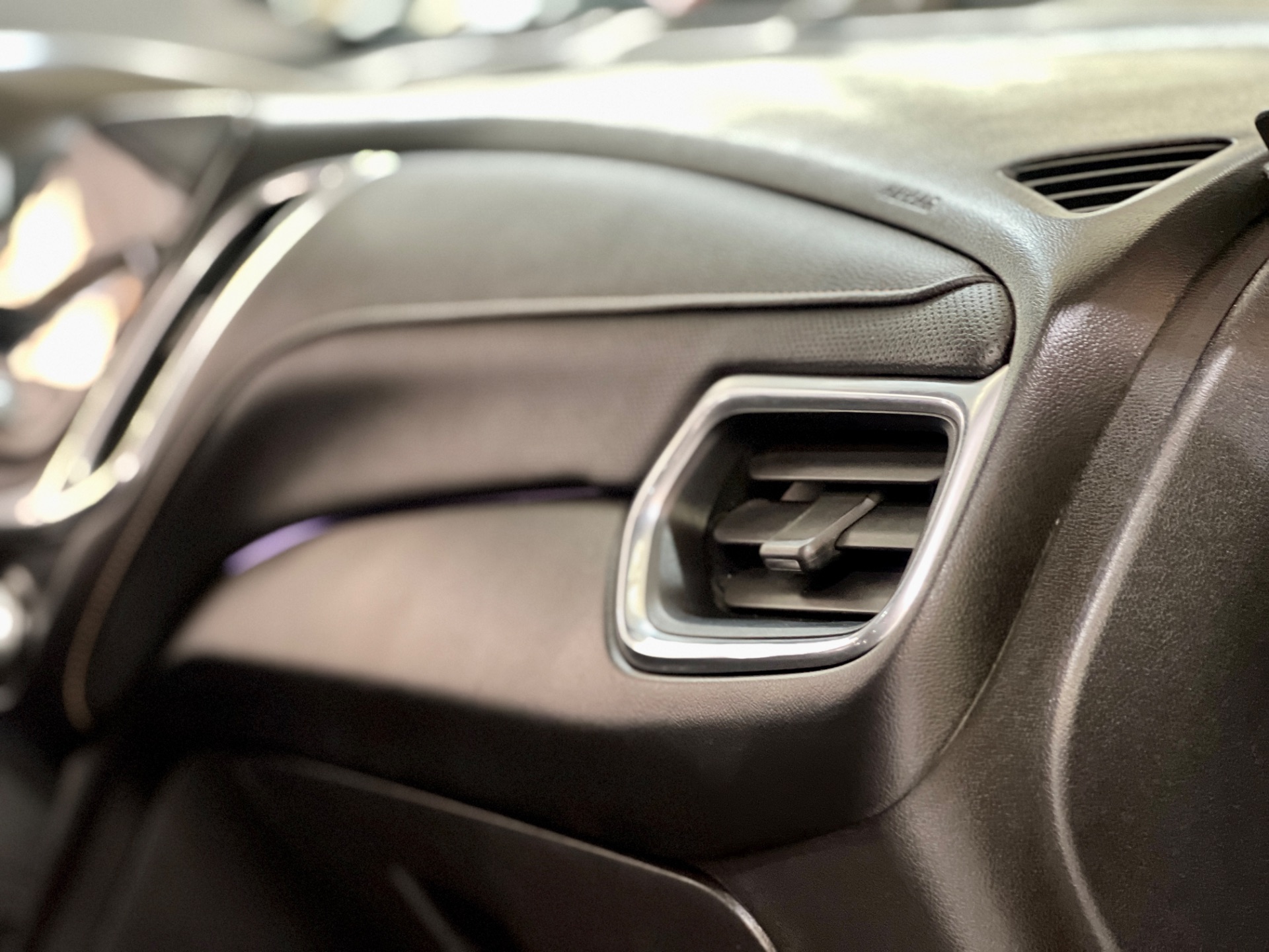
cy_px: 476
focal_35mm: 77
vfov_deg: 19.1
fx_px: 2823
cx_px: 634
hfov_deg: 25.3
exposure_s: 1/17
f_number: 2.8
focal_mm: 9
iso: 400
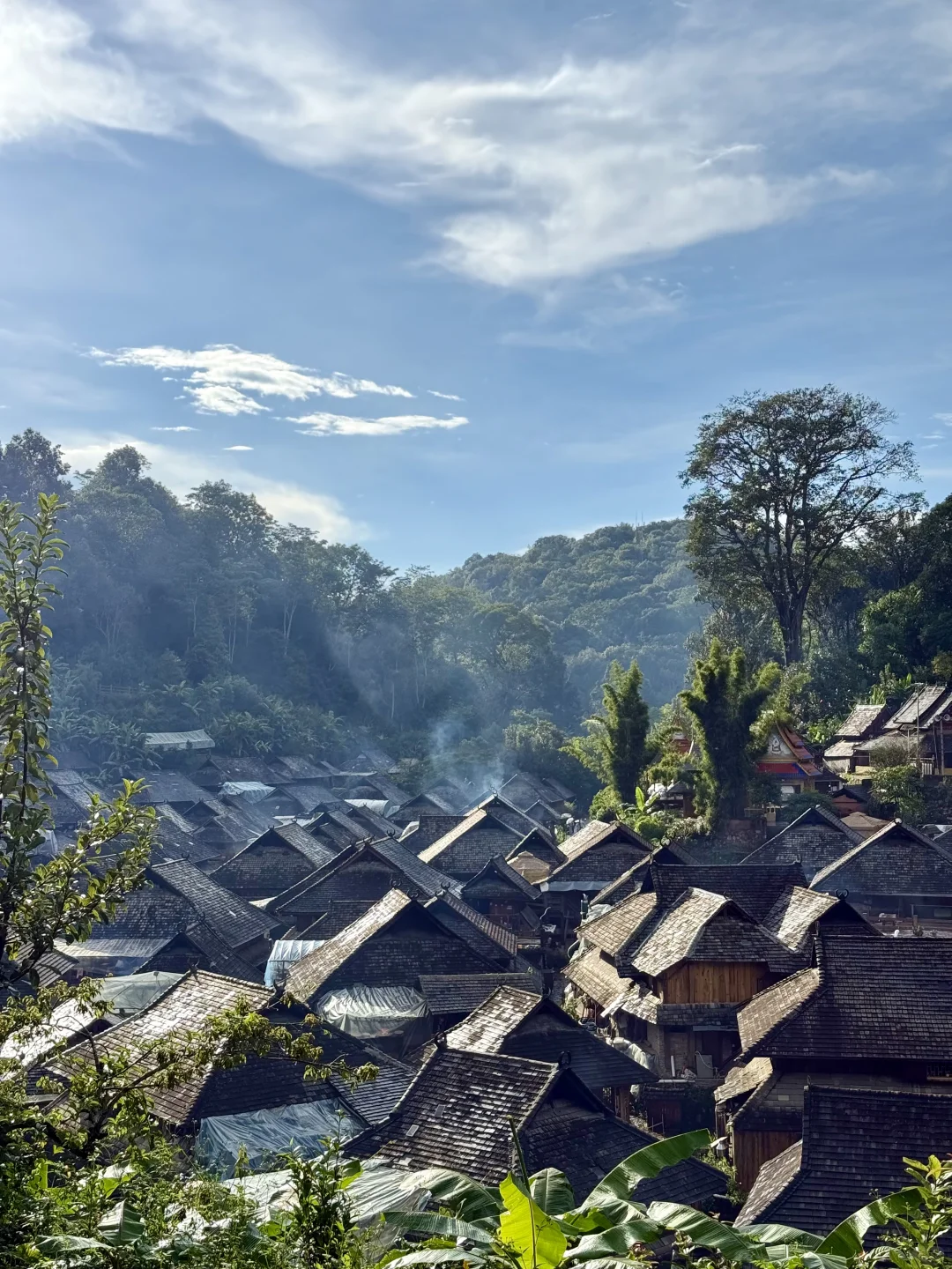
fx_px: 1760
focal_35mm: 48
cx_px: 476
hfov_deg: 30.3
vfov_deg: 39.7
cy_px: 634
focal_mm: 6.76
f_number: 1.78
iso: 100
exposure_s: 1/2976
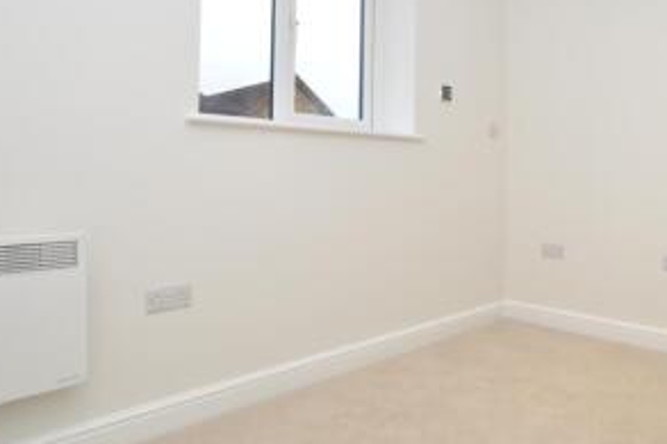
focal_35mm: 27
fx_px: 496
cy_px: 167
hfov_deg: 65.0
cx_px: 471
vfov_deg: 47.7
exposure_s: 1/100
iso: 400
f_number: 5
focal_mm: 11
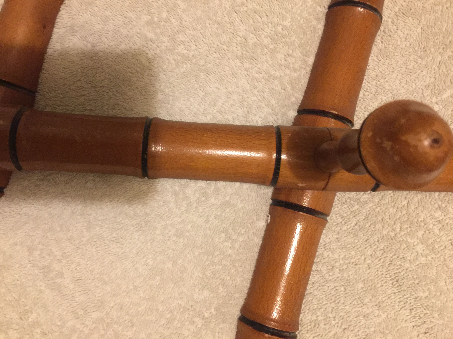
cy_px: 170
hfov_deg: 61.7
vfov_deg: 48.2
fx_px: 380
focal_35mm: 29
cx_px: 226
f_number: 2.2
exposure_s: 1/8
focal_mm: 4.15
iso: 160
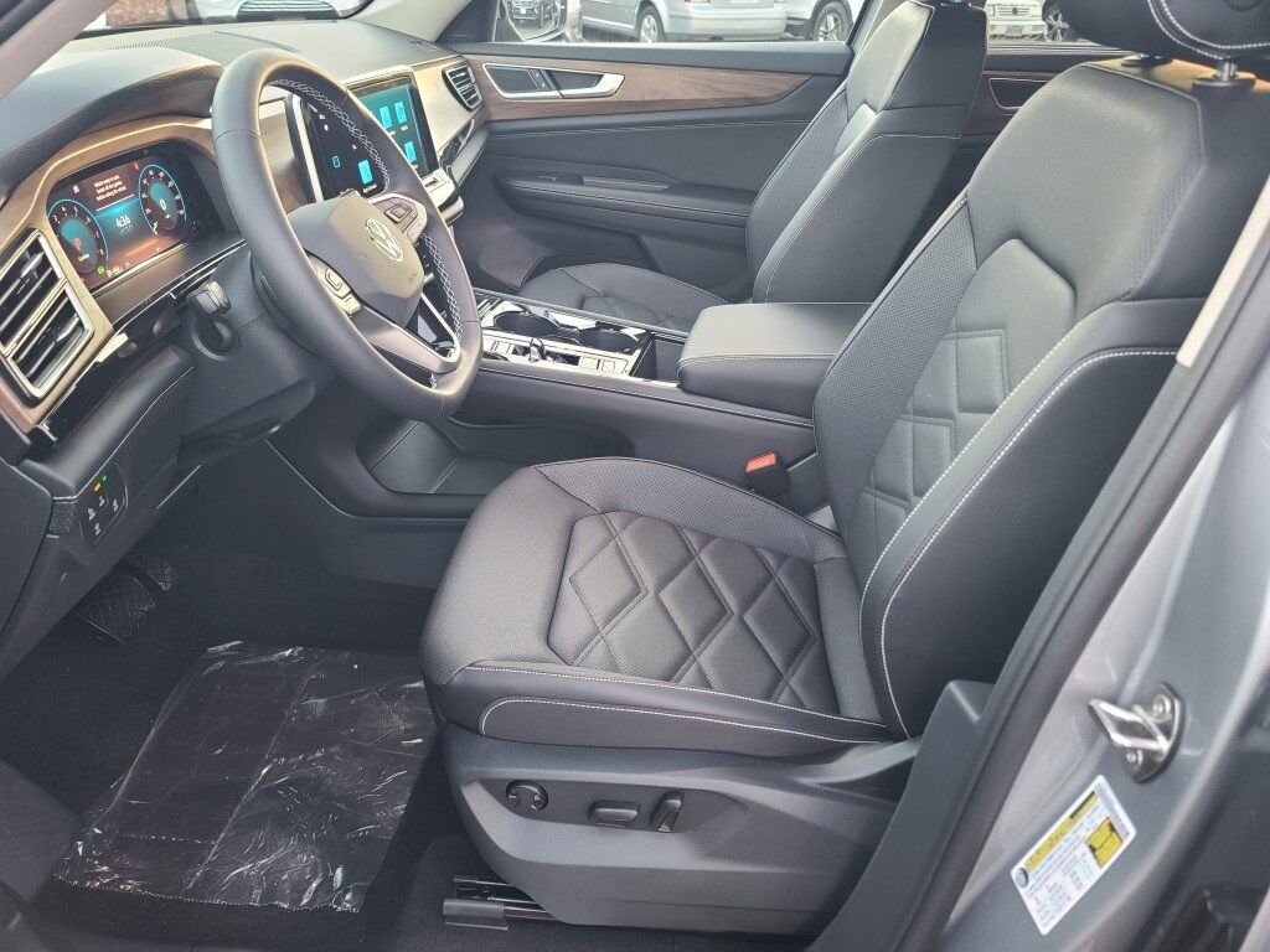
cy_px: 476
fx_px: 917
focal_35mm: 25
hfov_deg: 69.4
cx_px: 635
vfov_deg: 54.9
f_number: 1.8
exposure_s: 1/40
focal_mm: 7
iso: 320
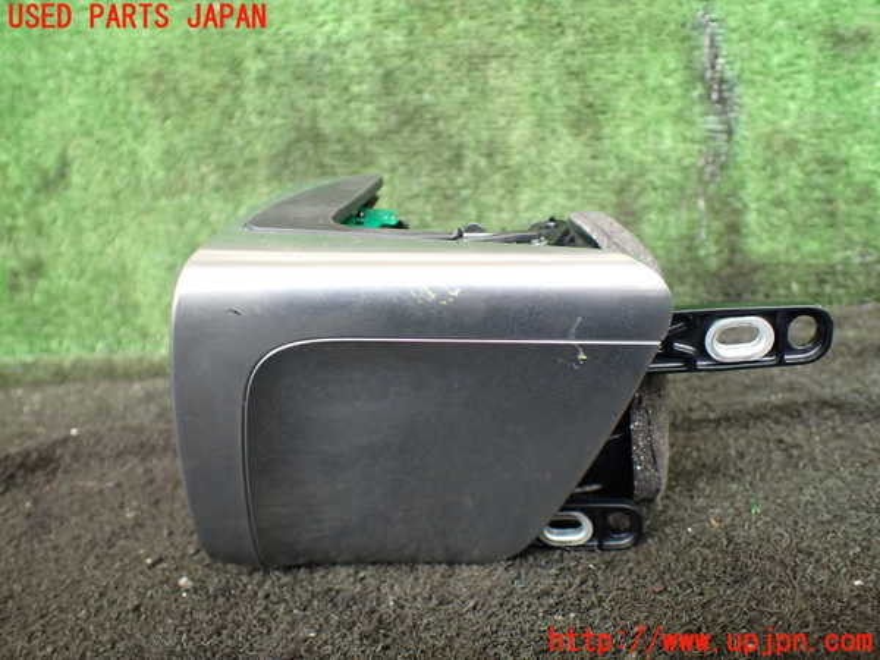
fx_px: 763
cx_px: 440
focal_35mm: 30
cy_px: 330
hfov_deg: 60.0
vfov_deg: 46.8
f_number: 2.3
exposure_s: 1/125
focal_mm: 5.4
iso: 320
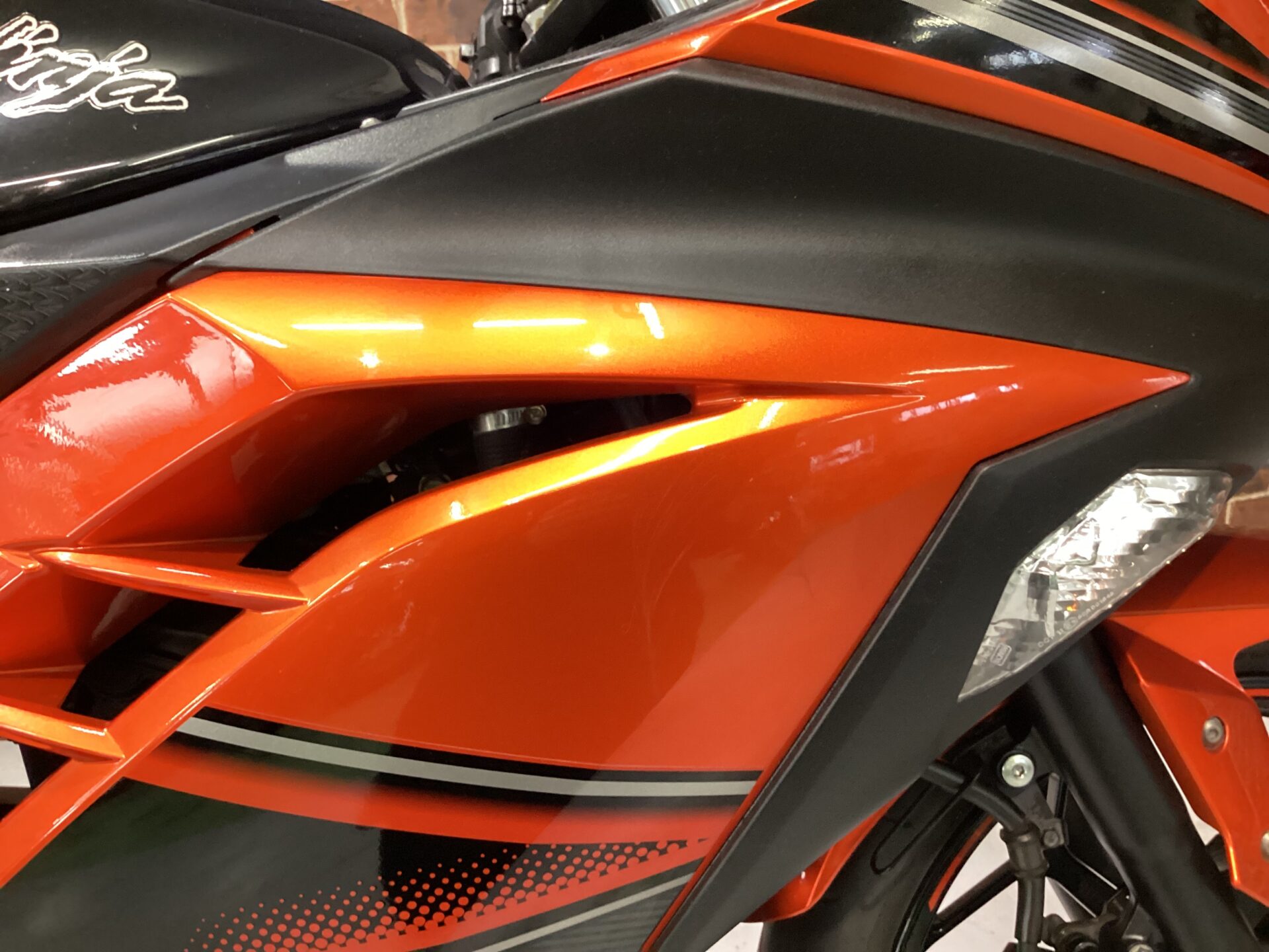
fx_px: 1136
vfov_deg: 45.4
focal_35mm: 31
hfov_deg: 58.4
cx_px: 634
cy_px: 476
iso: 320
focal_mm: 3.3
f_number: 2.4
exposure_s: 1/40
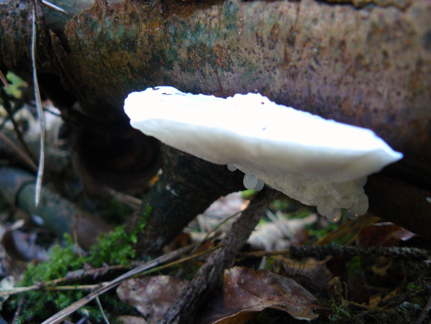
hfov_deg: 51.4
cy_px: 162
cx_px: 216
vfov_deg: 39.7
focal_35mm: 36
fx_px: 448
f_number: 2.8
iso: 200
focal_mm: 6
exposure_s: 1/6
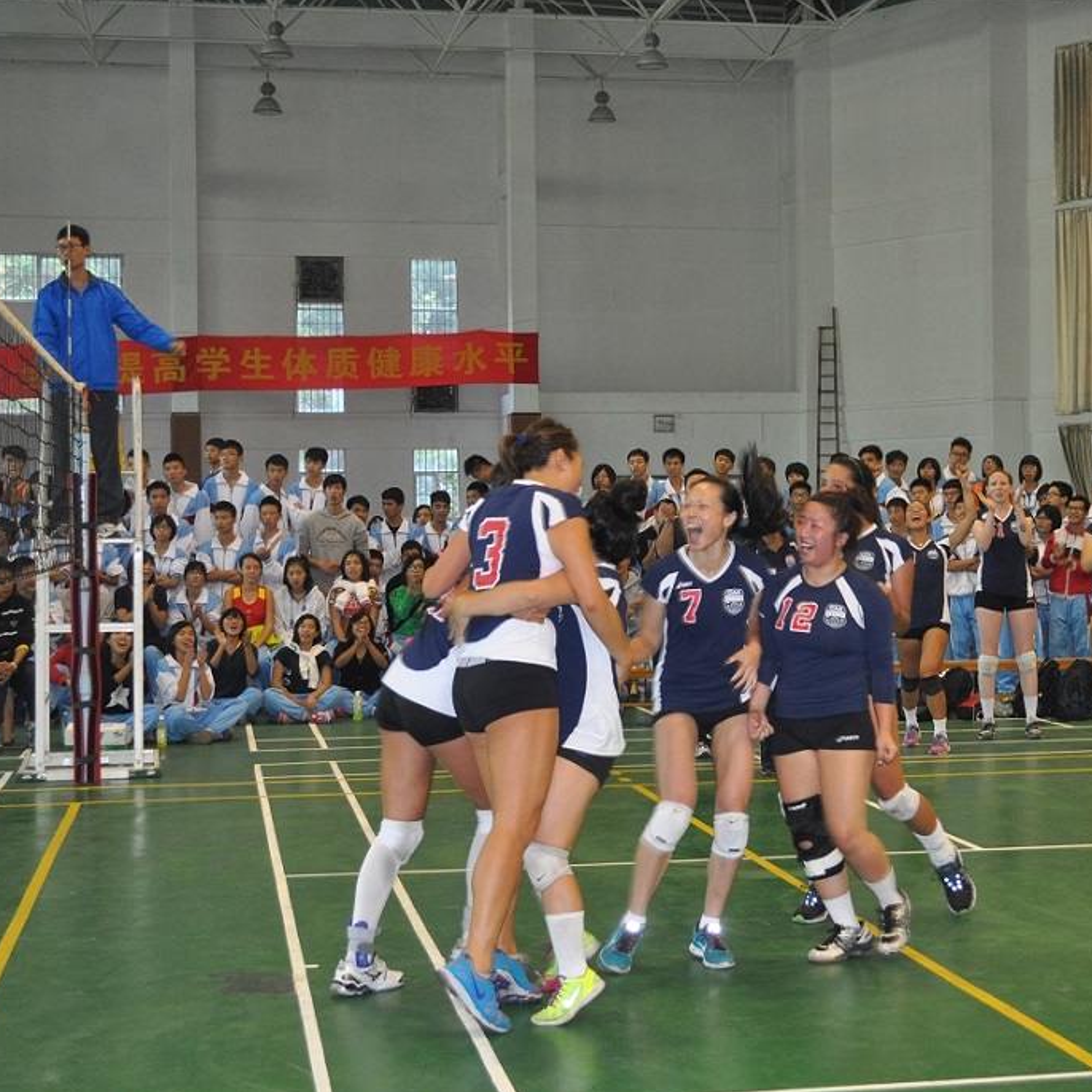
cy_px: 545
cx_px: 709
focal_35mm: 62
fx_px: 2213
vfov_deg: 27.7
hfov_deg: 27.6
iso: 800
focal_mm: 32
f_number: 4.8
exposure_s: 1/60
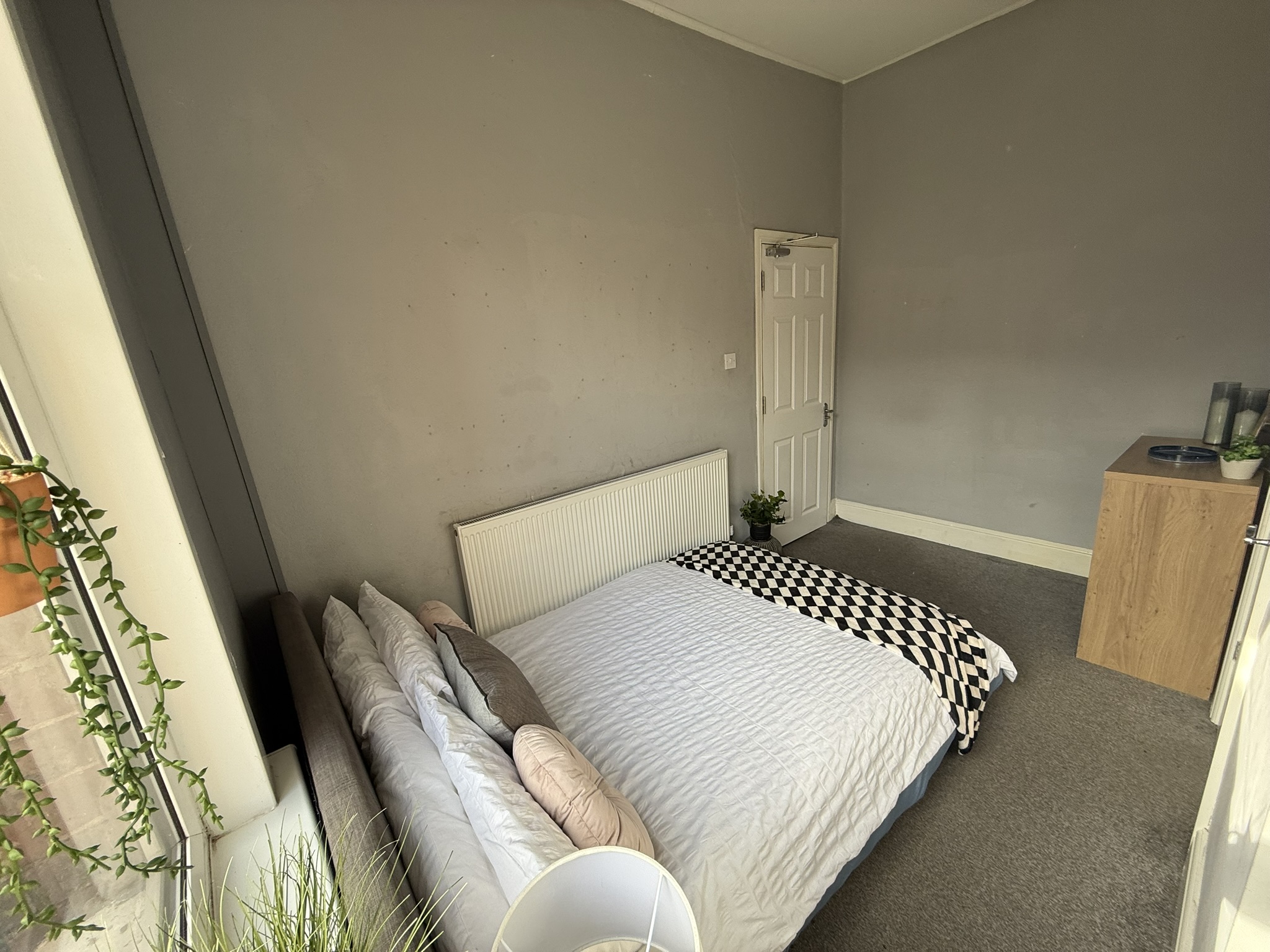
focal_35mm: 14
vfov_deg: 85.7
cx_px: 635
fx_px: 514
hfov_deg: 102.1
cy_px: 476
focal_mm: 2.22
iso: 50
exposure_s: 1/99
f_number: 2.2
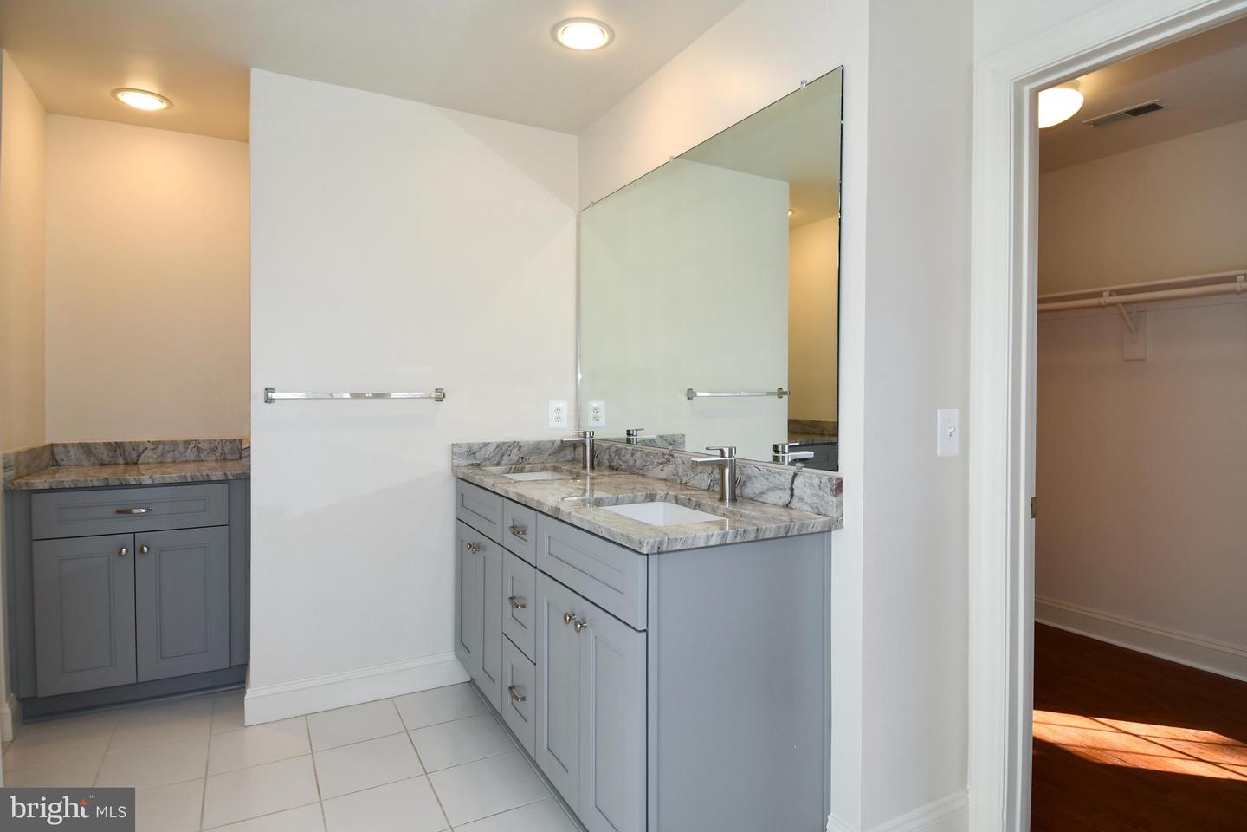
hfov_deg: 90.0
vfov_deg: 67.4
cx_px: 624
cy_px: 416
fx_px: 623
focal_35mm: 18
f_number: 5
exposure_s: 1/100
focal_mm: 12
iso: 200
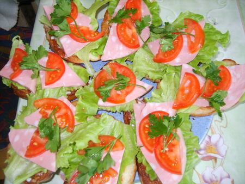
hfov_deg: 52.6
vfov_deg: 40.7
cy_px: 92
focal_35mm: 35
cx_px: 122
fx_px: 248
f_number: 2.8
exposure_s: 1/30
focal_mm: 7.4
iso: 100
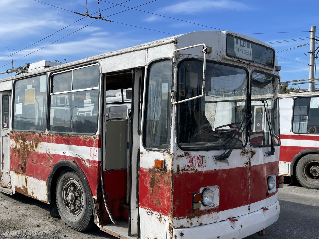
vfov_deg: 40.5
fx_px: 322
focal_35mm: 35
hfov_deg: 52.1
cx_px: 120
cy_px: 144
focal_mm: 4.2
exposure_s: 1/2959
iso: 32
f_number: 1.6
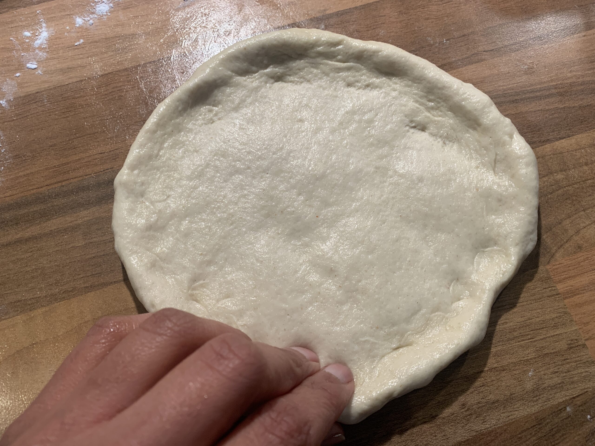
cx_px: 298
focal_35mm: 26
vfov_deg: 53.1
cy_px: 223
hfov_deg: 67.3
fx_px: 447
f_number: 1.8
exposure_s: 1/50
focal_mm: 4.25
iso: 64
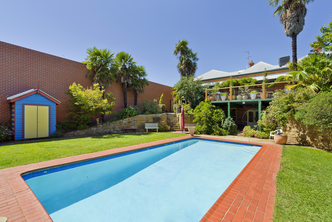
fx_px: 148
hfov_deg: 96.7
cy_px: 111
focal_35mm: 16
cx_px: 166
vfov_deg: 73.8
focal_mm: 16
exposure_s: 1/320
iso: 100
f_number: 8
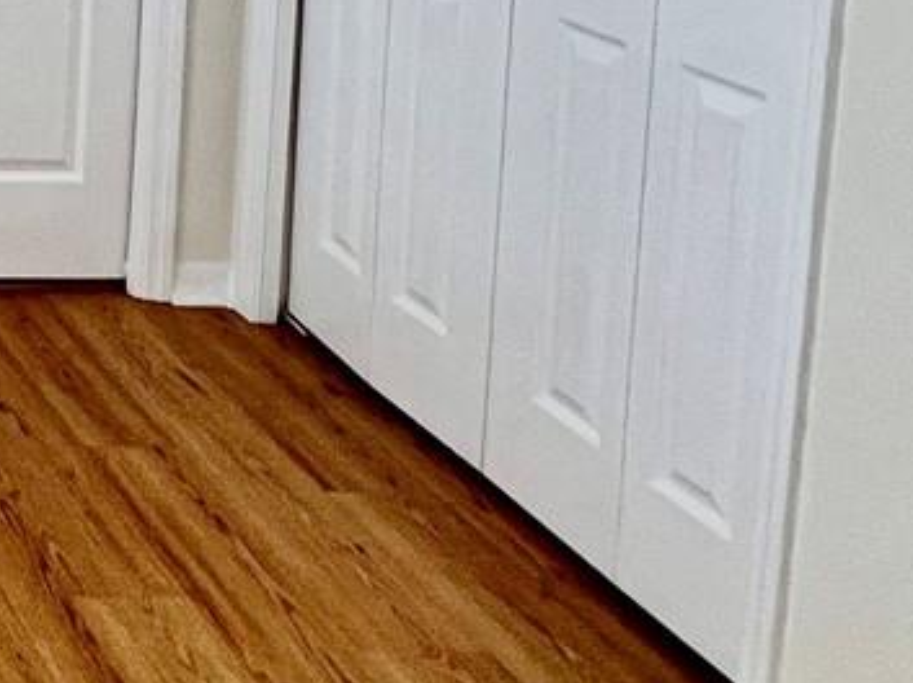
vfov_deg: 21.9
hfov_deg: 23.4
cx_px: -579
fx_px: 1555
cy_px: -243
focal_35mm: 59
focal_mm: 1.57
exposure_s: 1/120
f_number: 1.8
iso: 200
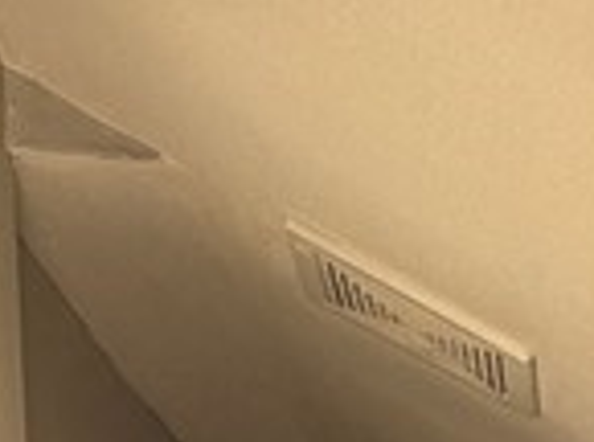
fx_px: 2910
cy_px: 1535
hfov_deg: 10.7
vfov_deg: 7.2
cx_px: 1176
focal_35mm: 170
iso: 160
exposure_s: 1/234
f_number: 1.78
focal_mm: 6.76
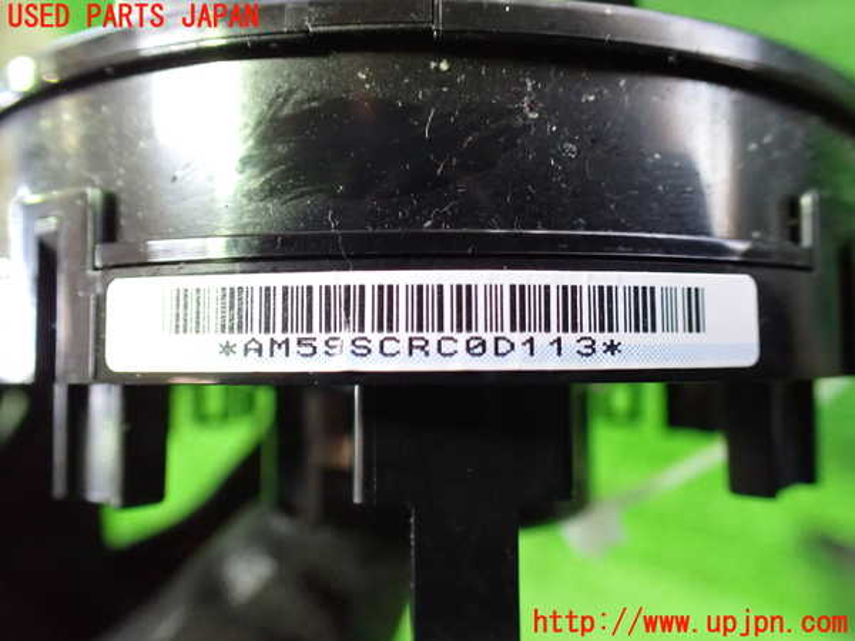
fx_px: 741
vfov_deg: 46.8
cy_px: 320
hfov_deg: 60.0
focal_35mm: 30
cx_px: 428
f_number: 2.3
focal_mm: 5.4
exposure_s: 1/30
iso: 1250
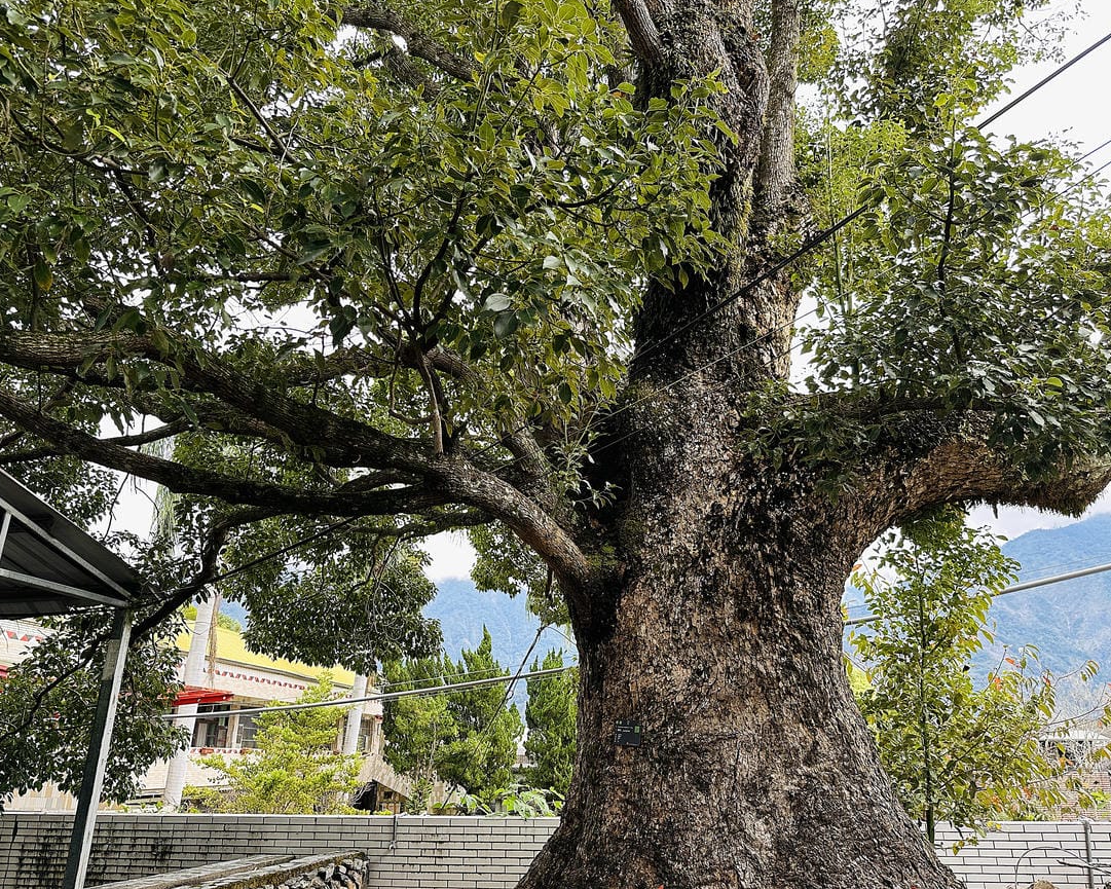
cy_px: 432
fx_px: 855
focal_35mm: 26
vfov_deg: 54.9
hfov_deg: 66.0
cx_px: 534
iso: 80
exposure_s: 1/486
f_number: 1.78
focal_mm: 6.86
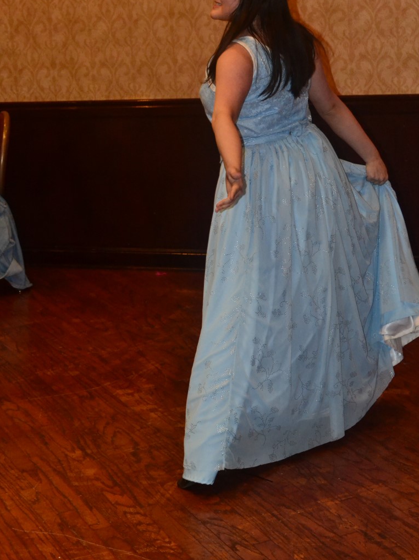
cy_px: 250
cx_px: 210
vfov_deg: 26.5
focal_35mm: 74
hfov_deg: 20.0
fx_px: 1188
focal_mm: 45
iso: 3200
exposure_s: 1/60
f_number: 7.1
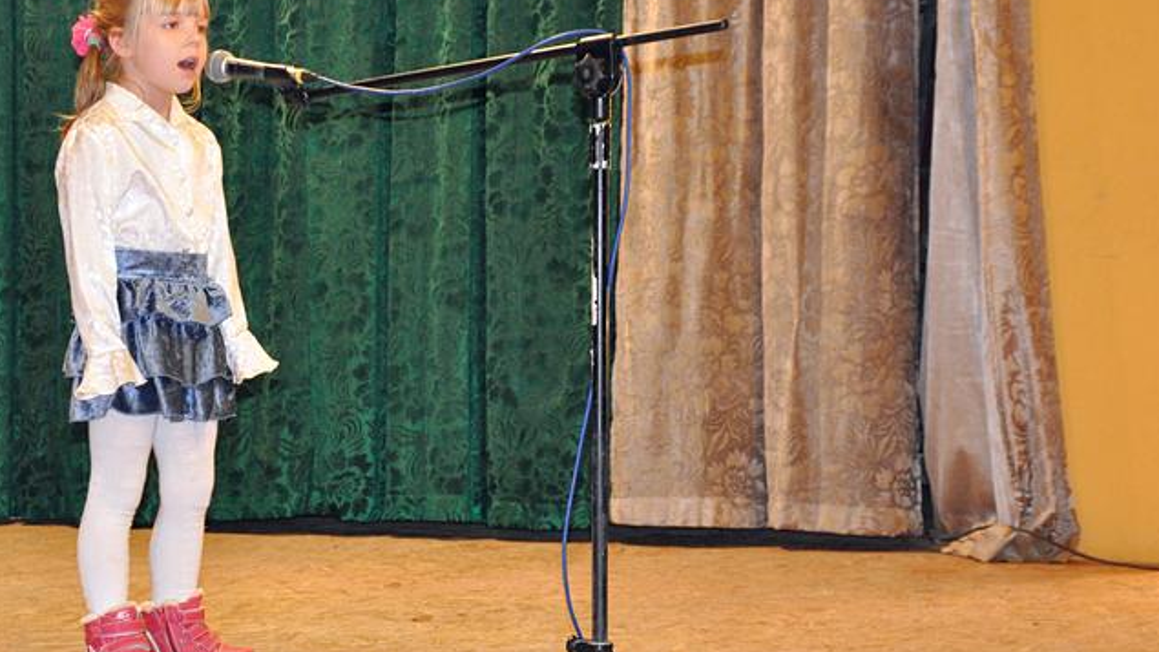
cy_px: 311
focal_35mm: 84
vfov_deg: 14.4
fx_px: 2581
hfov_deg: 25.2
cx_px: 414
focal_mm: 40
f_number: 5
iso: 2000
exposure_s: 1/60
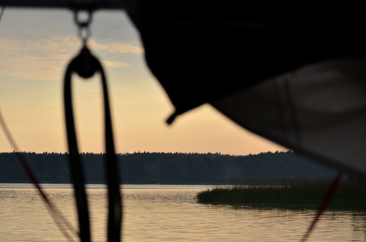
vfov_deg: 13.0
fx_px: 1065
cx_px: 183
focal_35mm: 105
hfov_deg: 19.5
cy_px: 121
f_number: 4.5
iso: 400
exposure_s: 1/1600
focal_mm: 70
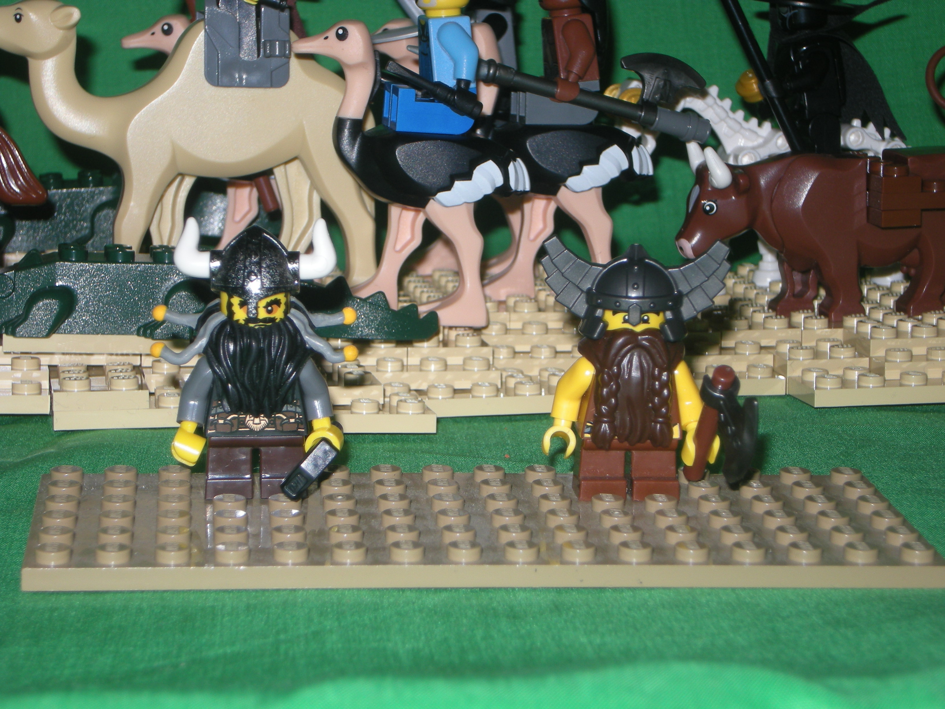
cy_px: 354
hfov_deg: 19.3
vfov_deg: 14.5
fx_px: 2785
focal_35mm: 102
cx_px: 472
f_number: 5.6
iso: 64
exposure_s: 1/120
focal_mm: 17
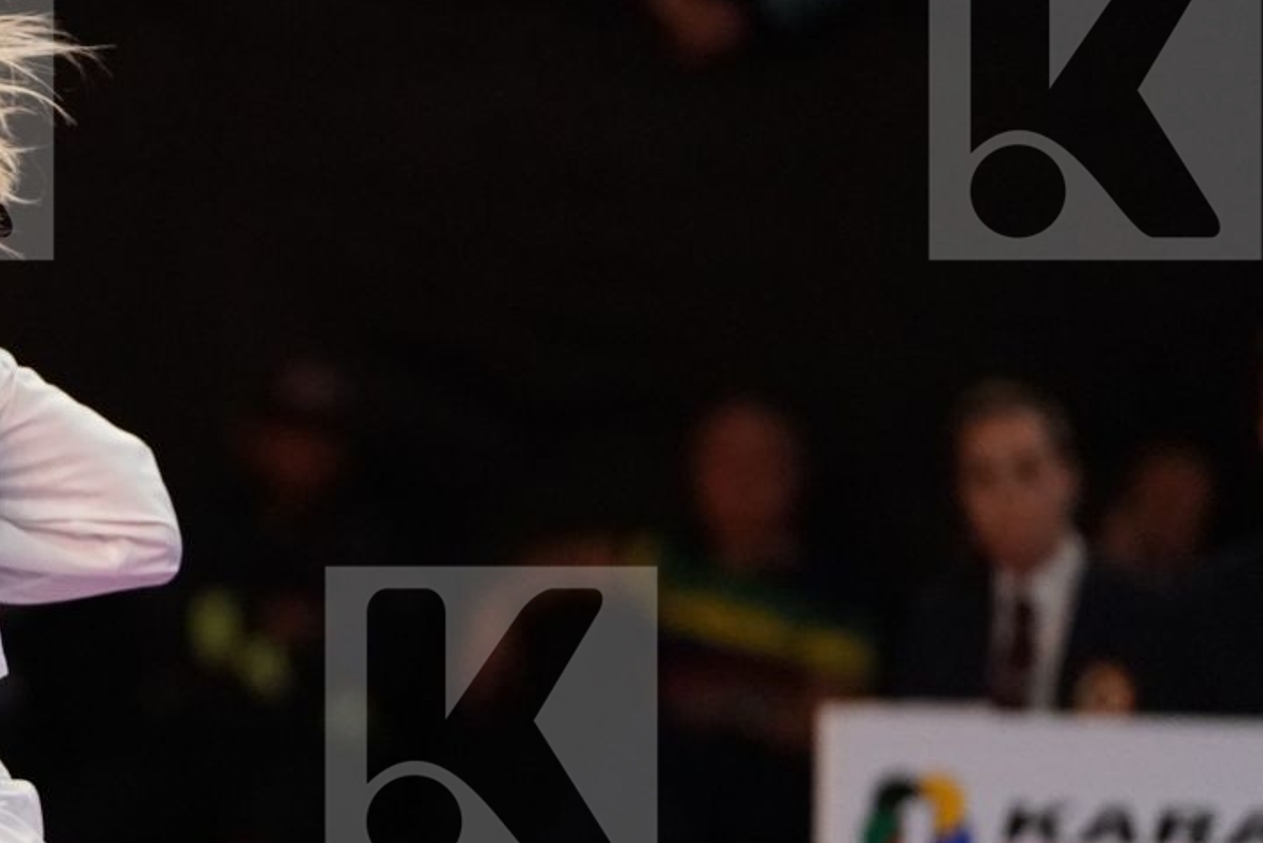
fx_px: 14421
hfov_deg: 5.0
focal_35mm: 411
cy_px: 729
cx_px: -112
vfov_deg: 3.3
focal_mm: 162
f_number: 2.8
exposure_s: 1/1000
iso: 6400
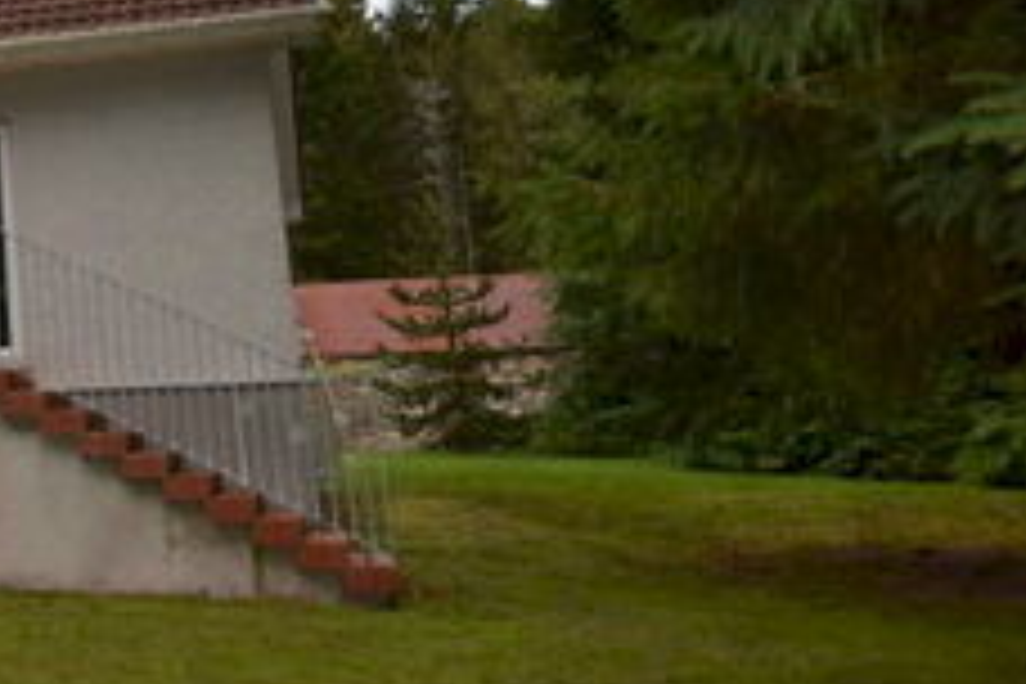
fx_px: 1311
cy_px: 79
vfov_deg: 28.2
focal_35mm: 46
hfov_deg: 34.3
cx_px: -207
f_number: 5.6
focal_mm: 10
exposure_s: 1/125
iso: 160
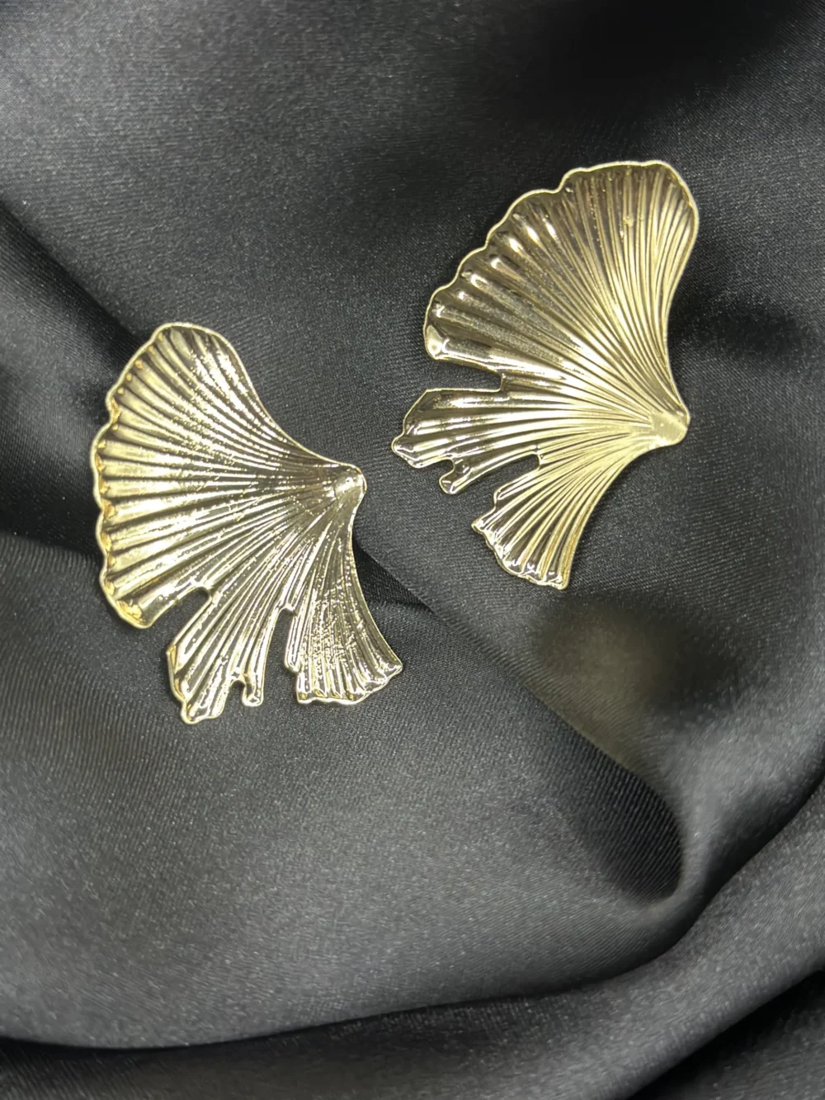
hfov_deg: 30.3
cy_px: 550
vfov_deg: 39.7
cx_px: 412
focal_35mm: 48
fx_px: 1525
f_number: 1.78
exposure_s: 1/60
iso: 250
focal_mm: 6.86
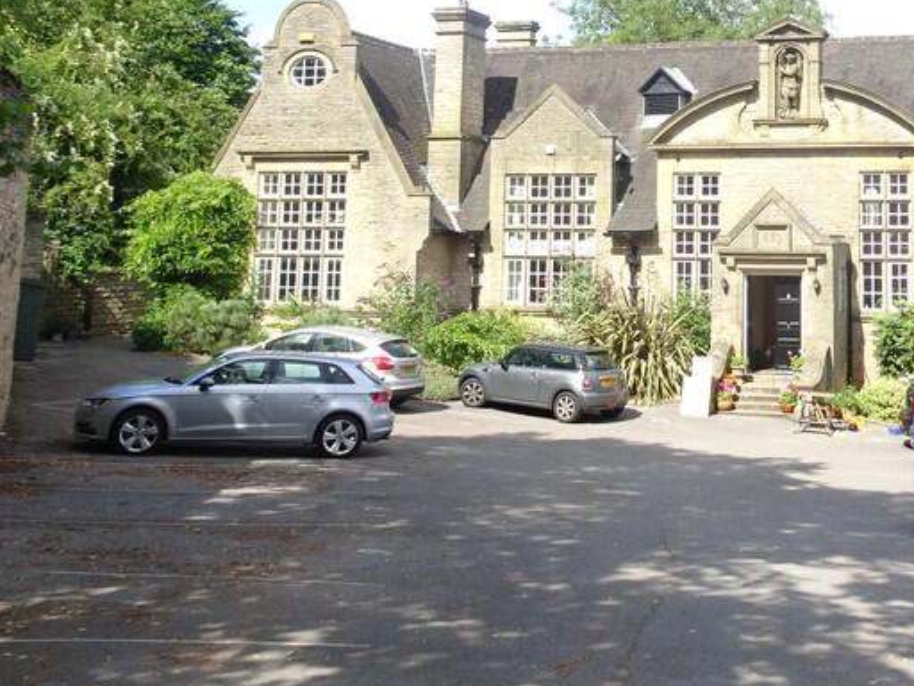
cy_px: 77
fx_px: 1267
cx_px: 728
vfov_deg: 29.1
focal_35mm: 48
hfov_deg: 38.2
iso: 80
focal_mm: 4.1
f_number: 3.5
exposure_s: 1/400
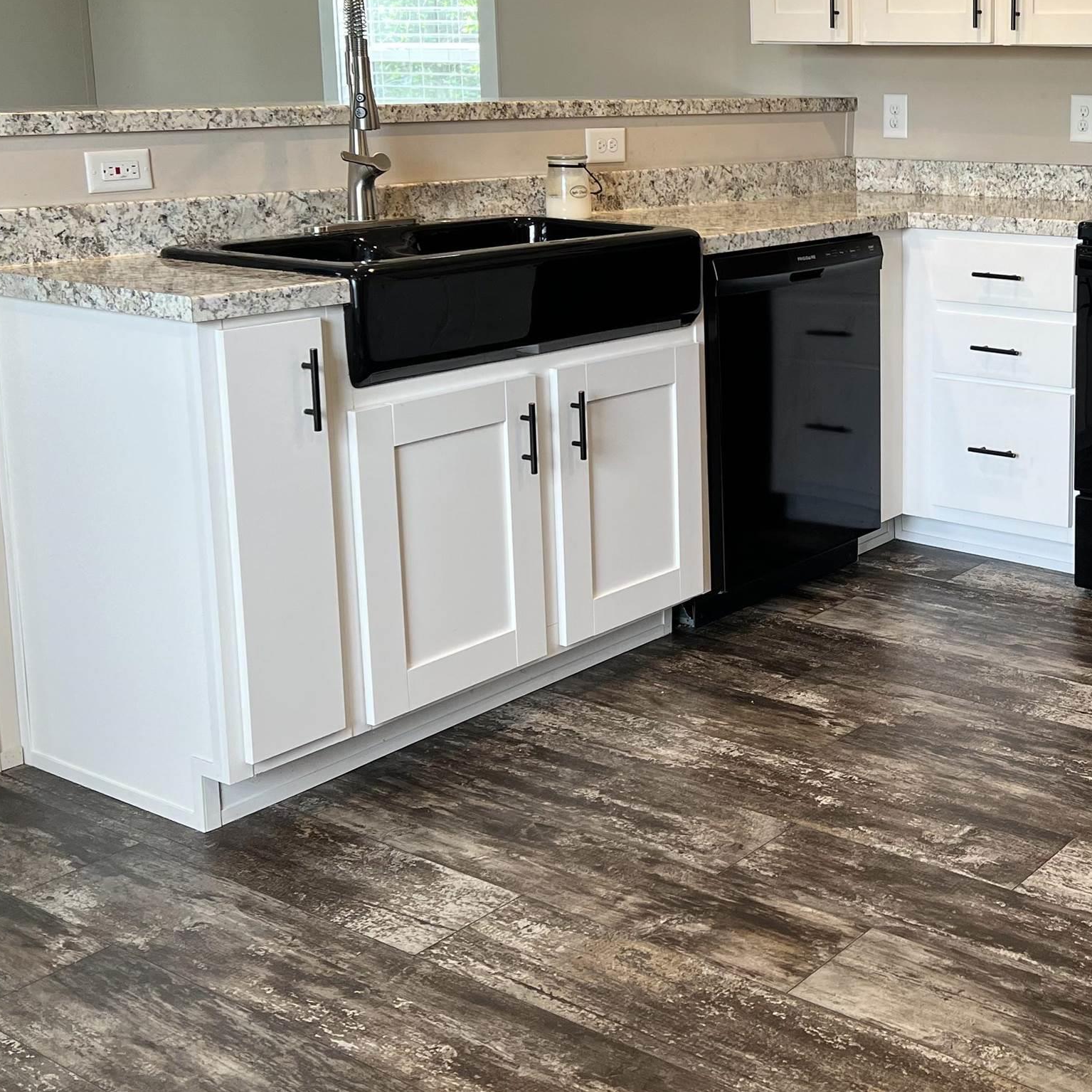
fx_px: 1642
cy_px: 338
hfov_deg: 34.6
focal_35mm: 46
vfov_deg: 36.3
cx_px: 993
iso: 100
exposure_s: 1/120
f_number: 1.5
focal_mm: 5.7
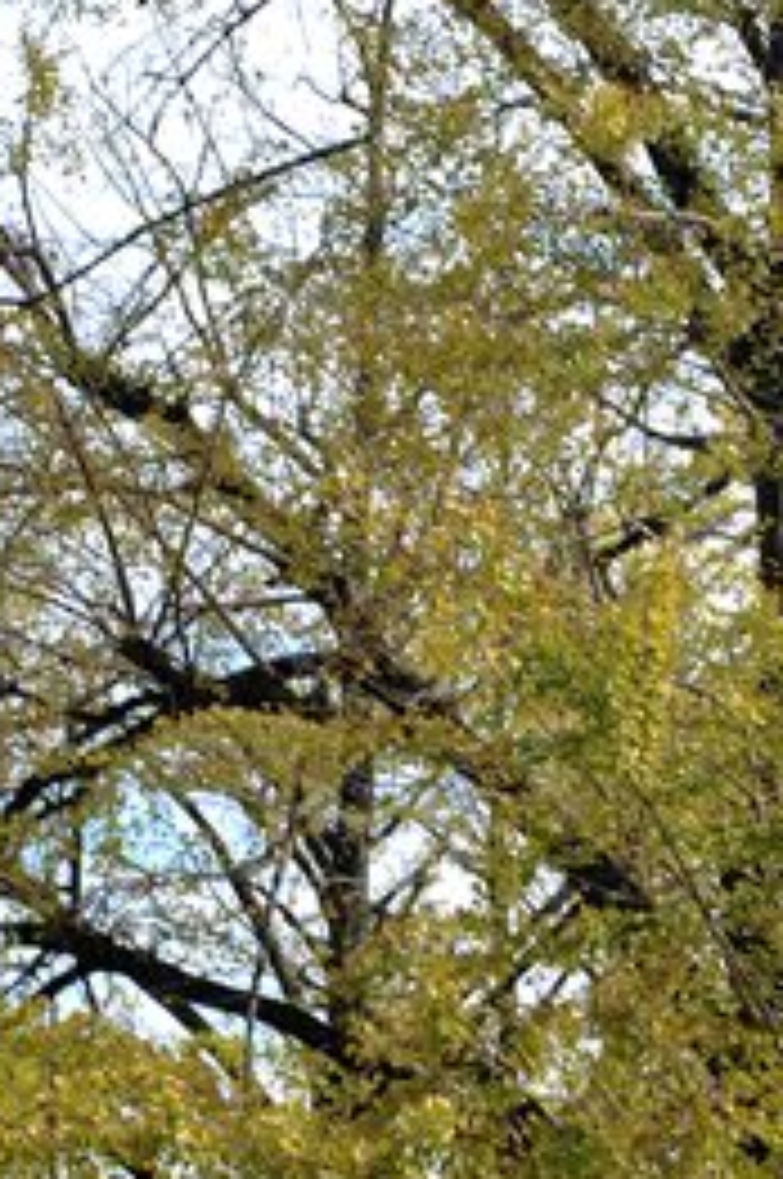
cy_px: 850
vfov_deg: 15.6
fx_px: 4285
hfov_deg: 10.4
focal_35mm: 131
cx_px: 716
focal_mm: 38
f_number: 8
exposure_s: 1/125
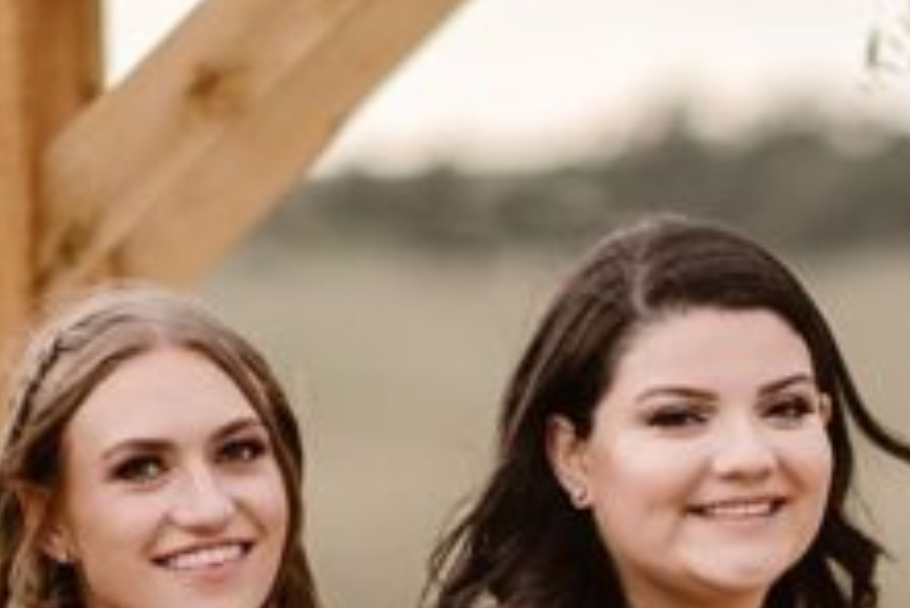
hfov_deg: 5.2
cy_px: 1113
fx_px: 10016
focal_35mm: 396
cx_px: 1282
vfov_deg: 3.5
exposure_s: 1/2000
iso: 200
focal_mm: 85
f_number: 1.8
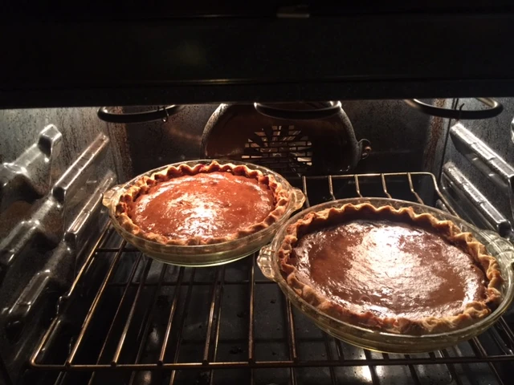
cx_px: 257
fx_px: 431
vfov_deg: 48.2
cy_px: 192
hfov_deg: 61.7
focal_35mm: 29
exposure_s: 1/15
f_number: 2.2
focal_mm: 4.15
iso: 125
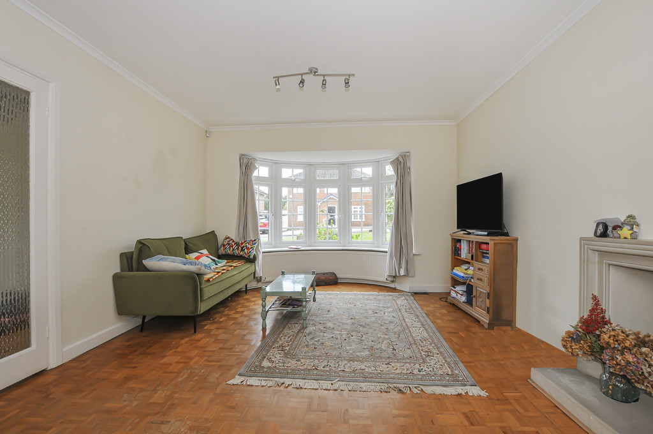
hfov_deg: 100.5
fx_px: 272
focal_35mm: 15
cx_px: 326
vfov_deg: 77.2
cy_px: 217
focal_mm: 10
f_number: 13
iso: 400
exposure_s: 1/13
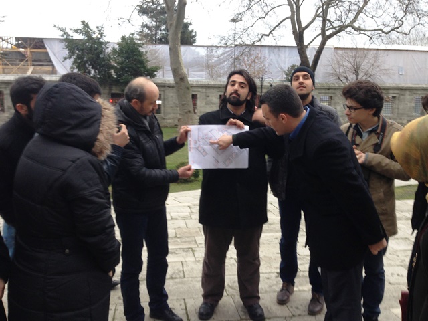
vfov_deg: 42.9
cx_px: 214
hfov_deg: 55.4
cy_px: 160
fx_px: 408
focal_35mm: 33
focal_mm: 4.12
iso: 50
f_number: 2.4
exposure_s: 1/30
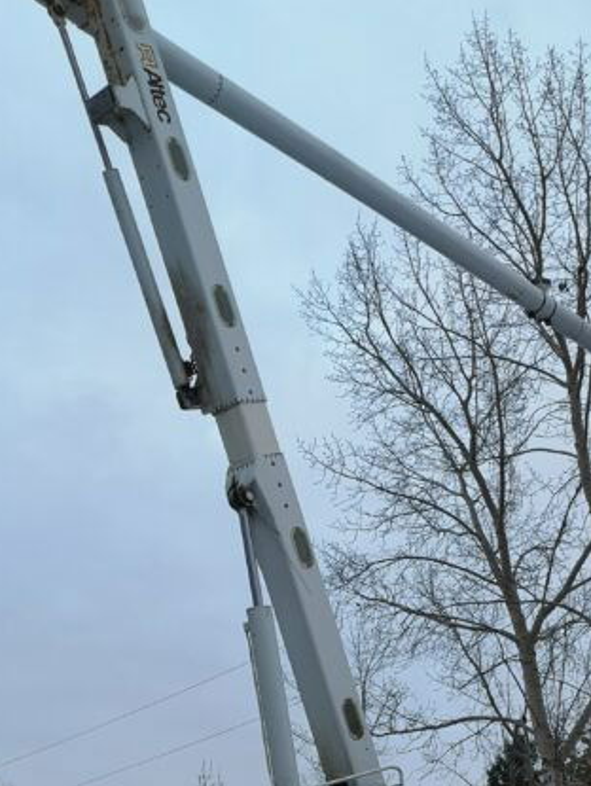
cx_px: 494
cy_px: 650
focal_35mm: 52
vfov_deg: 35.4
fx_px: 1182
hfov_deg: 27.4
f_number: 1.8
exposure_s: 1/164
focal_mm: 5.58
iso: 50
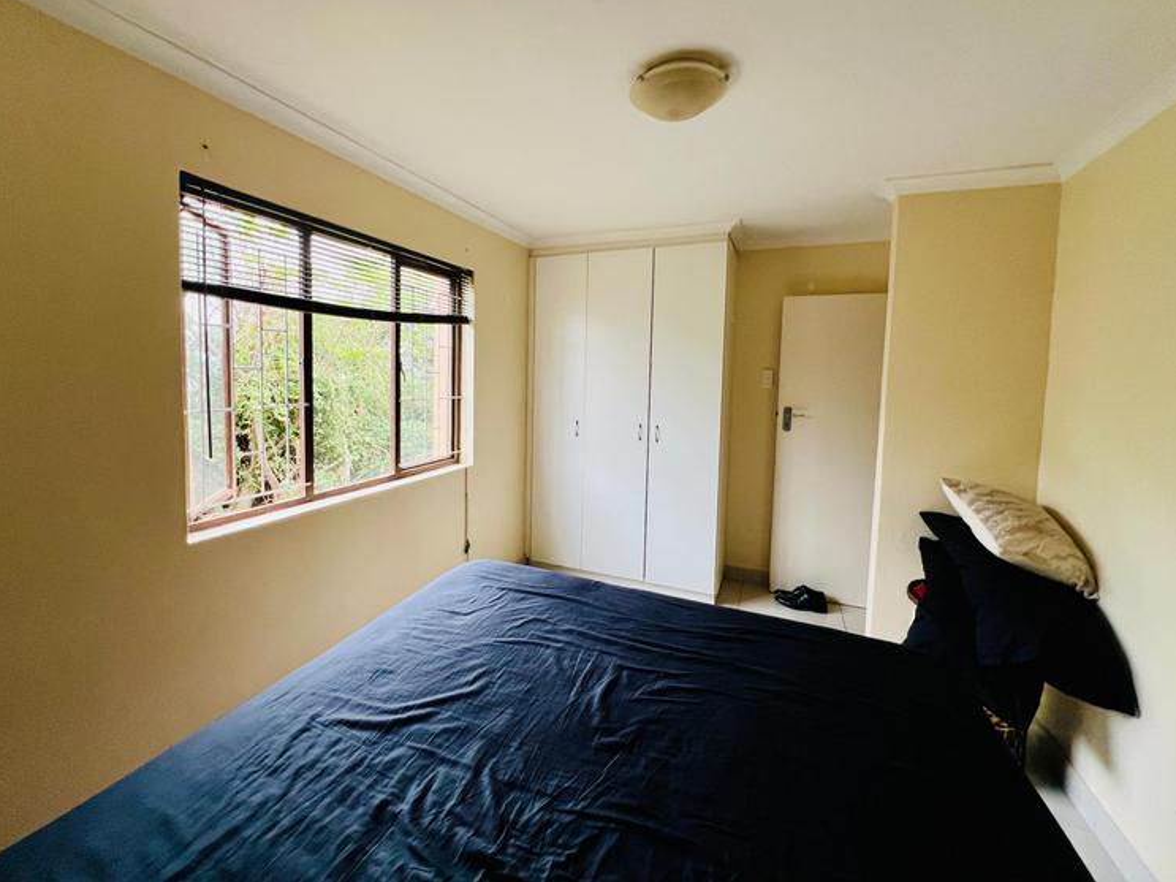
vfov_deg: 85.5
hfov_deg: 102.0
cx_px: 554
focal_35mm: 14
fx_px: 476
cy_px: 409
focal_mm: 1.57
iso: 160
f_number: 1.8
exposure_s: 1/99
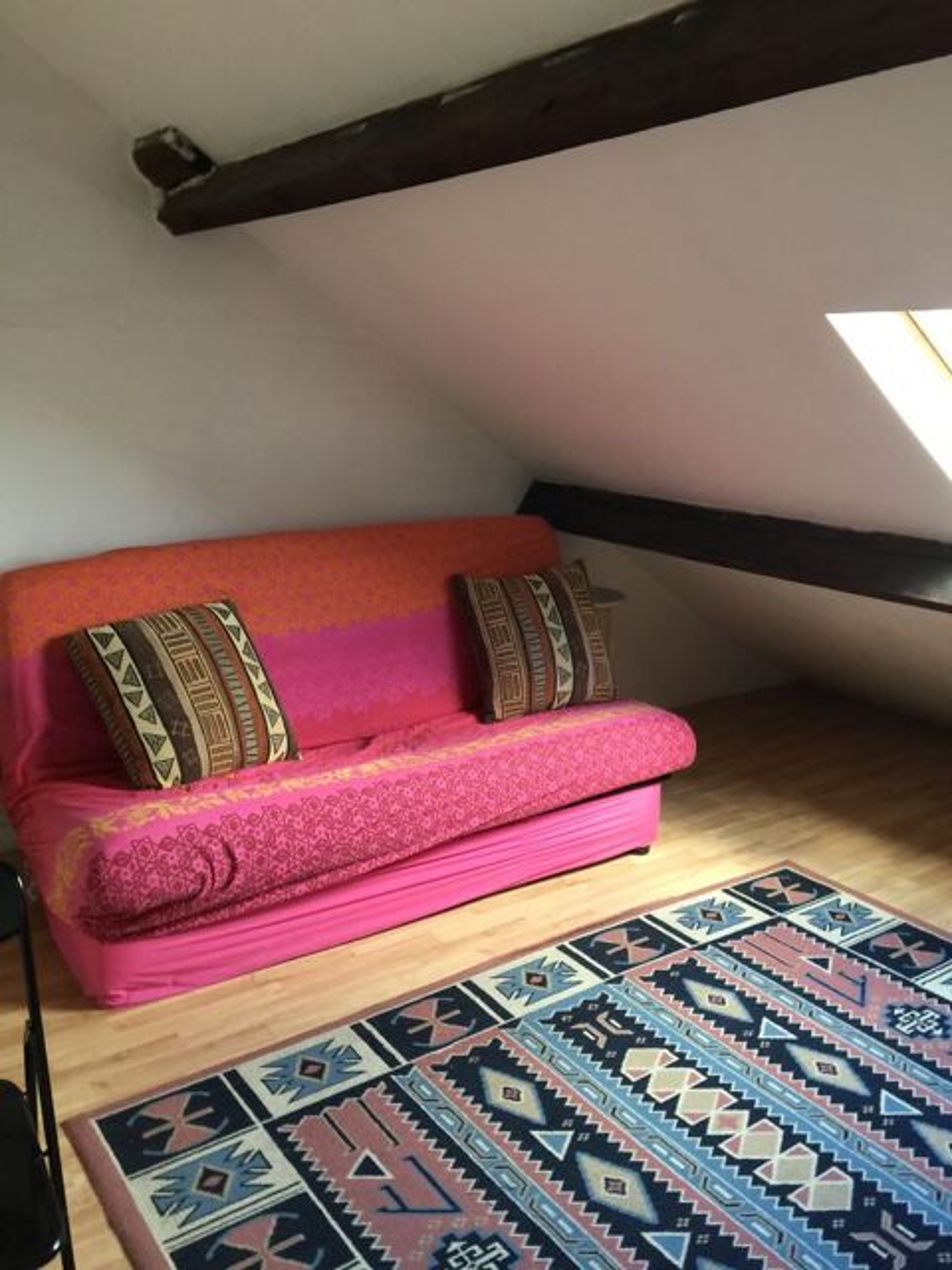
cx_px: 476
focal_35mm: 29
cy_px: 635
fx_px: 1063
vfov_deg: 61.7
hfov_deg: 48.2
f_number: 2.2
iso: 64
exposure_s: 1/17
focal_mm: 4.15
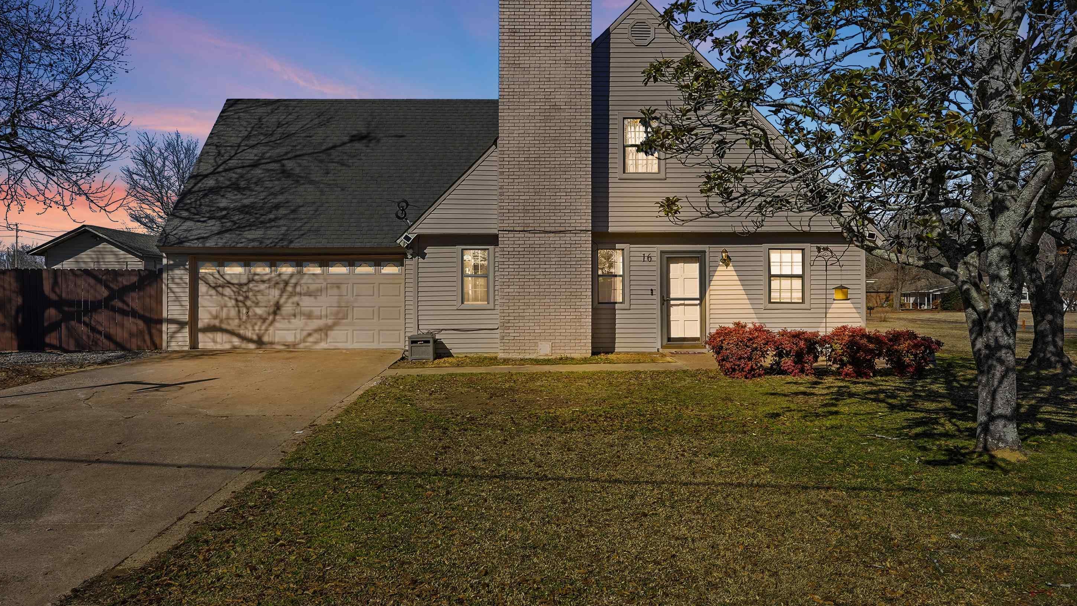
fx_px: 758
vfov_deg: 43.5
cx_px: 521
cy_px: 271
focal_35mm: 27
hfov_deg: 70.8
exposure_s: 1/1600
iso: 250
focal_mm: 24.5
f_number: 9
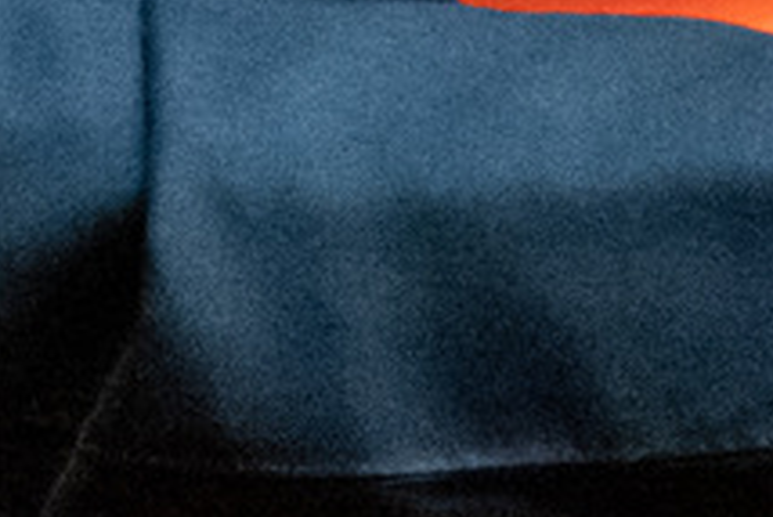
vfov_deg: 0.5
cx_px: 401
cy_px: -819
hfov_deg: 0.7
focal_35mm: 2754
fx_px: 59172
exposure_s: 1/90
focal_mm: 280.4
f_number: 5.2
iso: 8000
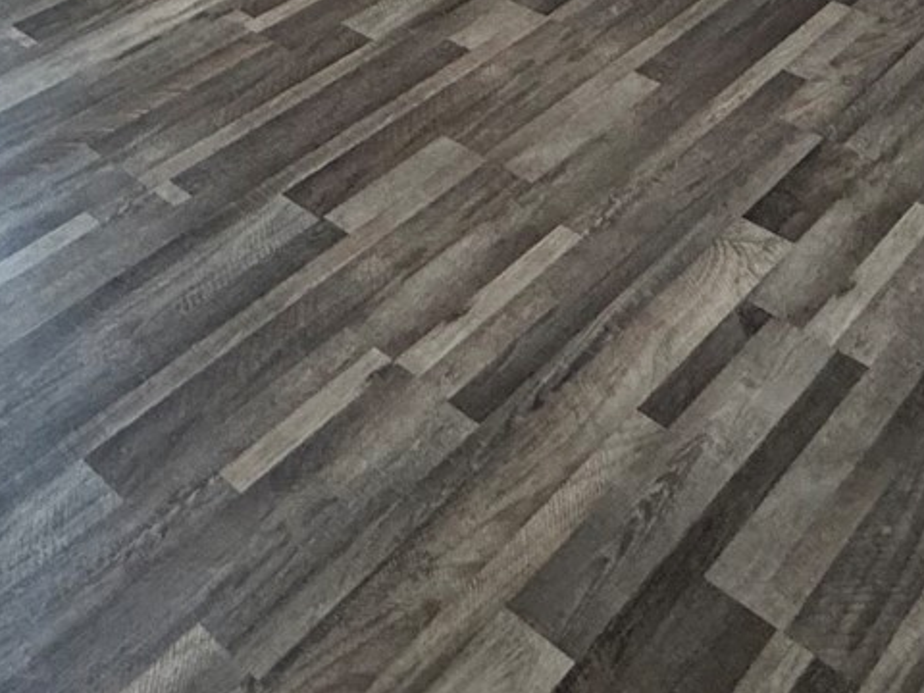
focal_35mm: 56
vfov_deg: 19.0
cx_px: 395
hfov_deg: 34.3
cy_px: -599
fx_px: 1495
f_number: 2.2
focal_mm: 2.22
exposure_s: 1/120
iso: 250
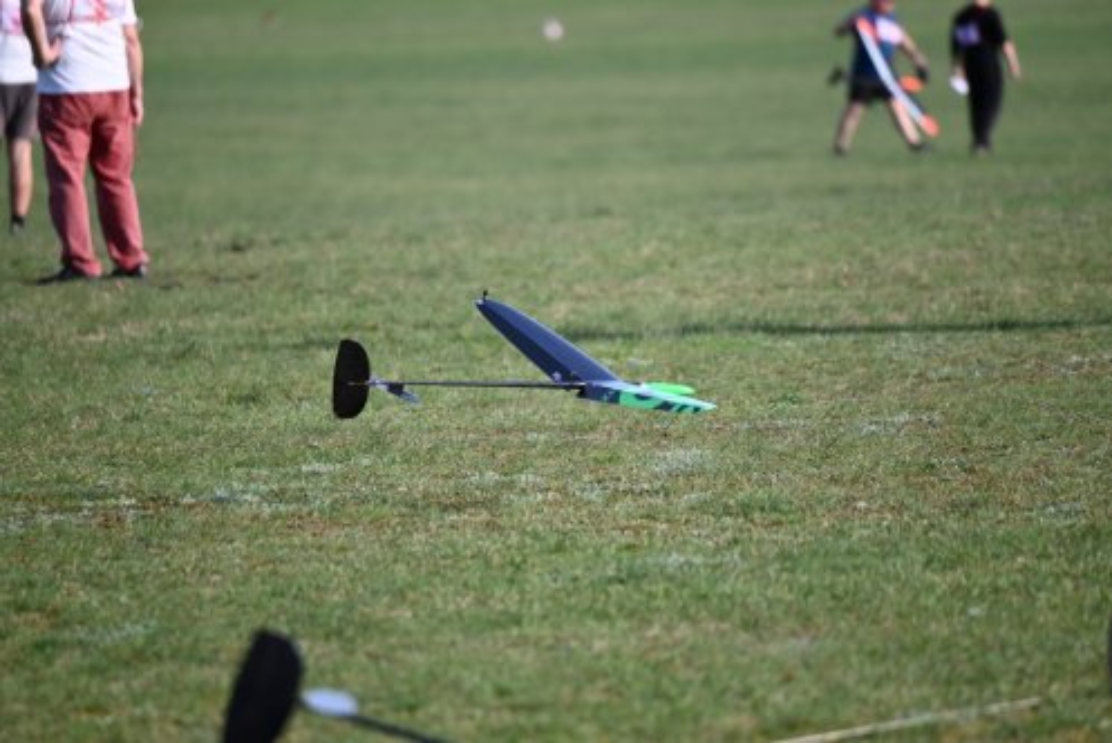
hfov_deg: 5.2
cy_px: 372
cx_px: 556
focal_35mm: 400
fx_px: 12362
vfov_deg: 3.4
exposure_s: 1/800
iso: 320
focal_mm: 400
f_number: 6.3
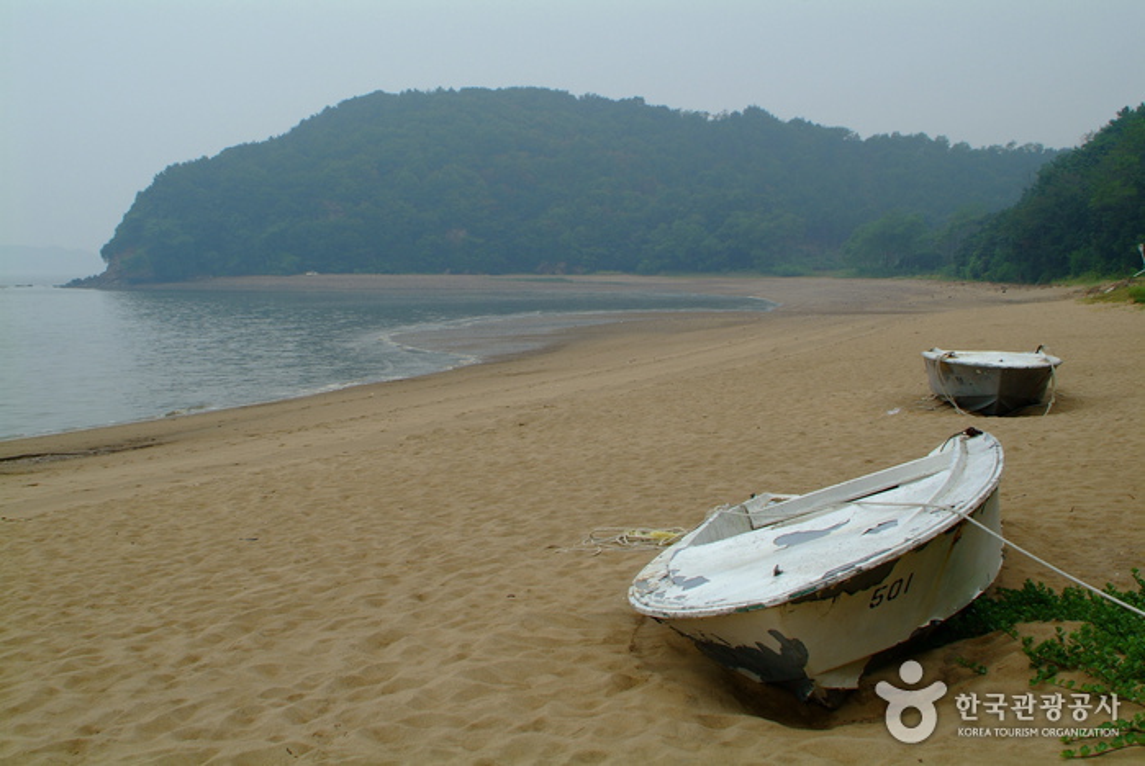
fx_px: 1337
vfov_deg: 32.0
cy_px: 383
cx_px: 572
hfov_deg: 46.3
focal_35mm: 42
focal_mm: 28
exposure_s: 1/180
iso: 200
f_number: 6.7
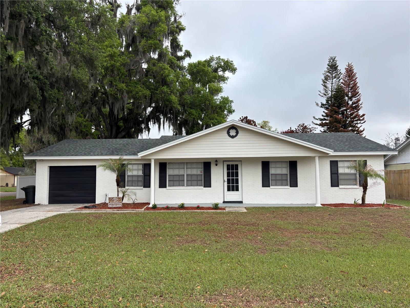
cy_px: 154
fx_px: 308
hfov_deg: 67.3
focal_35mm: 26
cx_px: 205
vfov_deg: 53.1
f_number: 1.6
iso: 50
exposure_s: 1/1233
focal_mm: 5.96
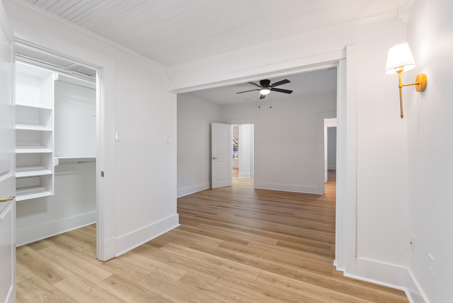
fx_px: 201
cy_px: 152
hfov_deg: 96.7
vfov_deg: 73.8
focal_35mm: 16
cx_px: 226
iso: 250
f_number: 9
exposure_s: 1/2
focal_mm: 16
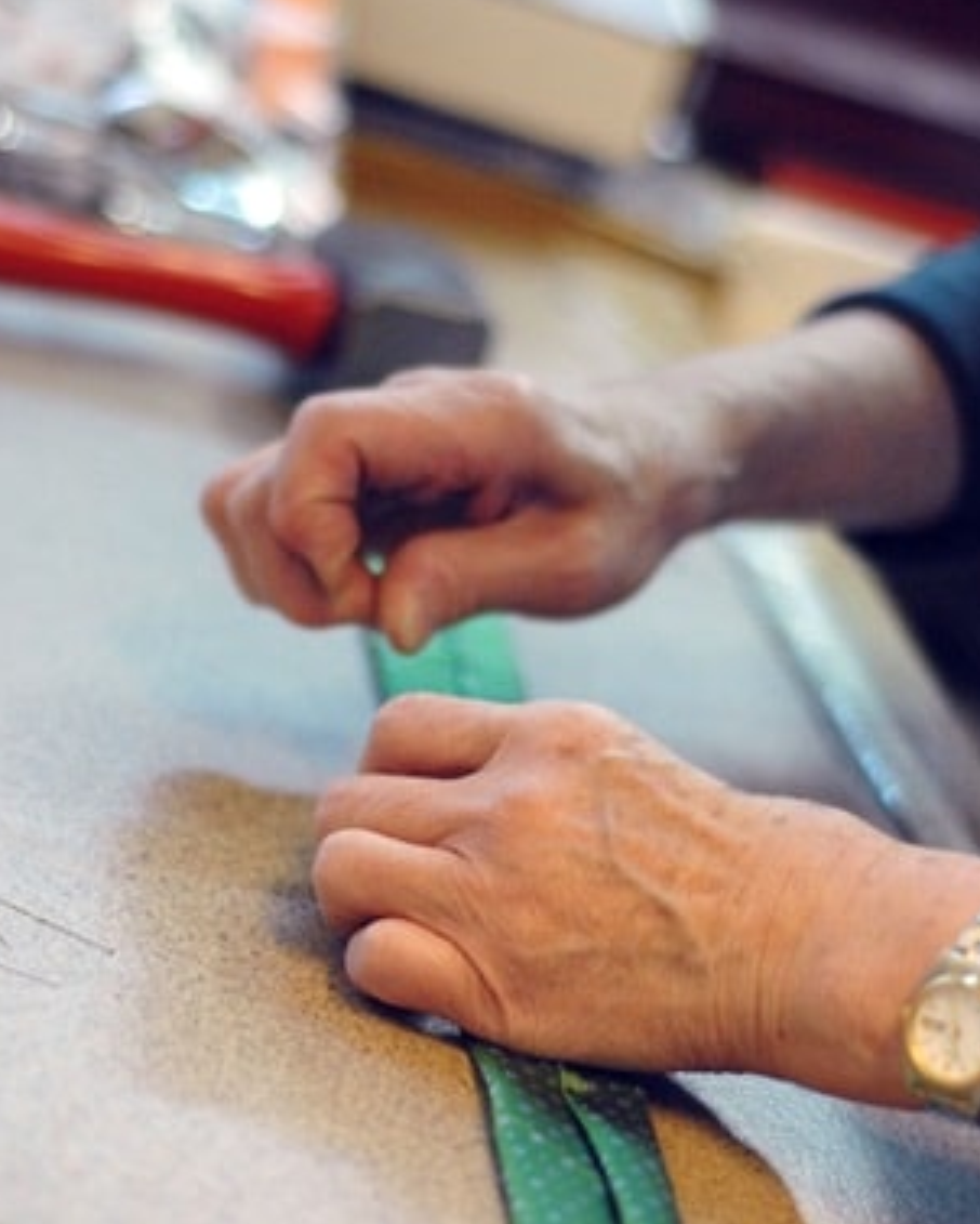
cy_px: 851
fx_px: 4057
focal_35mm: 112
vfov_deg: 17.1
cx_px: 509
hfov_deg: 13.8
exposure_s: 1/250
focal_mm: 50
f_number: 1.8
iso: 640
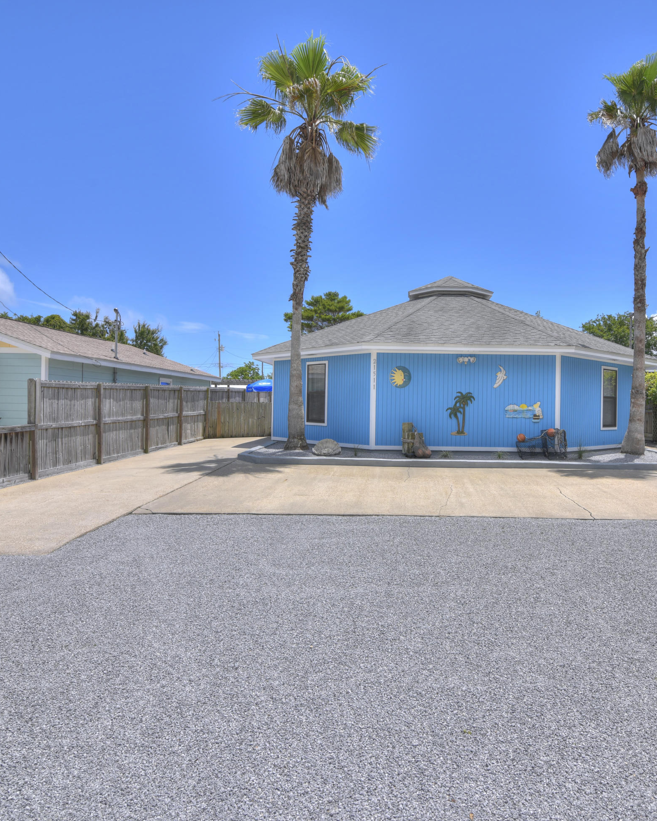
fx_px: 559
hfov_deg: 60.2
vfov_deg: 72.6
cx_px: 405
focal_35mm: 23
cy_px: 405
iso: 64
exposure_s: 1/200
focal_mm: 16
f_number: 7.1
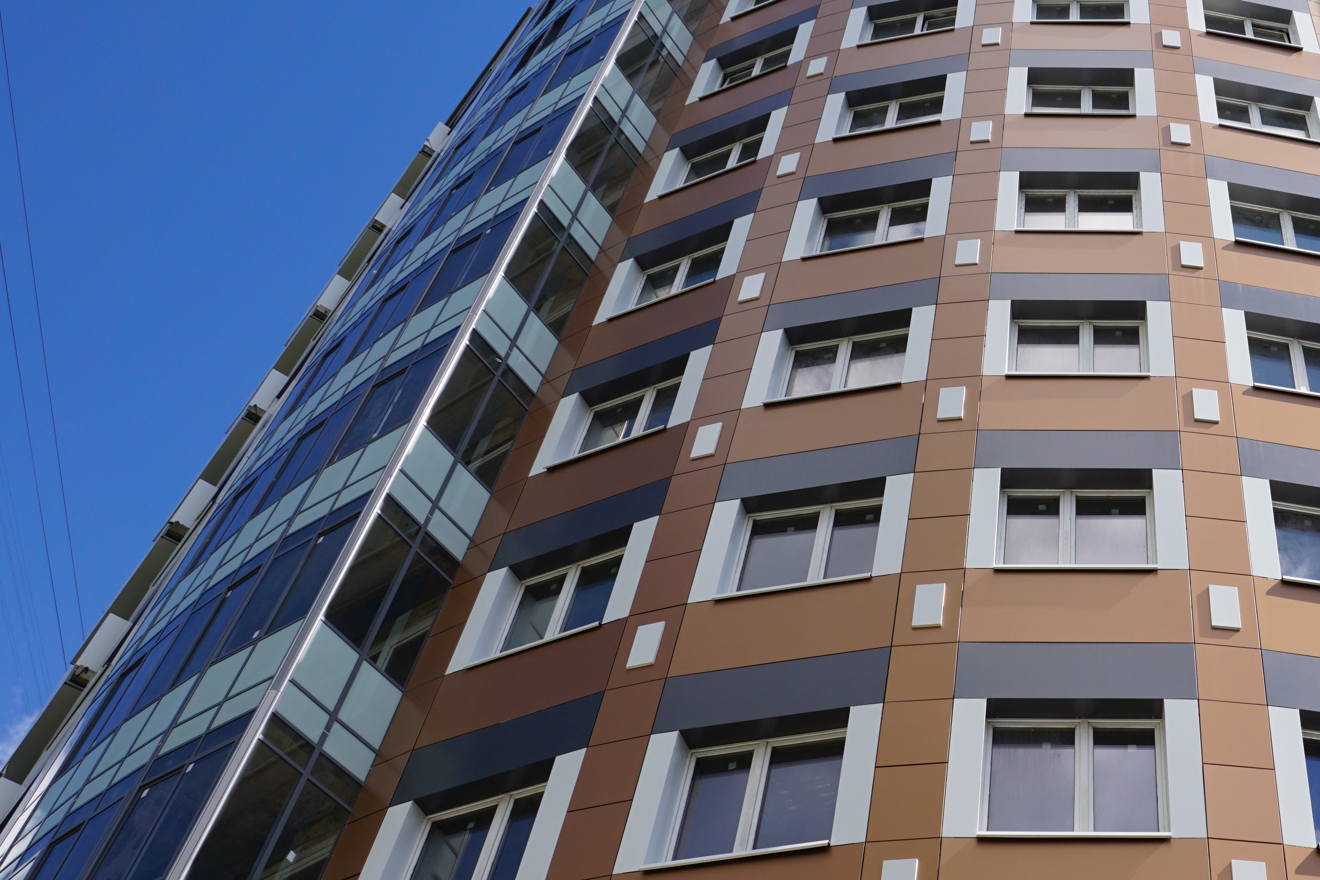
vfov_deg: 29.2
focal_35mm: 46
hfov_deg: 40.5
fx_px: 1687
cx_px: 1108
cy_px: 410
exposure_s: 1/125
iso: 100
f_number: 9
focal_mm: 18
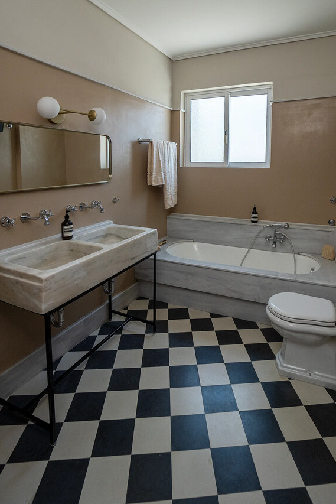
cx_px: 181
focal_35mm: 18
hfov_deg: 67.3
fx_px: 252
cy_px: 210
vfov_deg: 89.2
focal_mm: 10
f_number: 5.6
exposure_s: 1/60
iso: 250
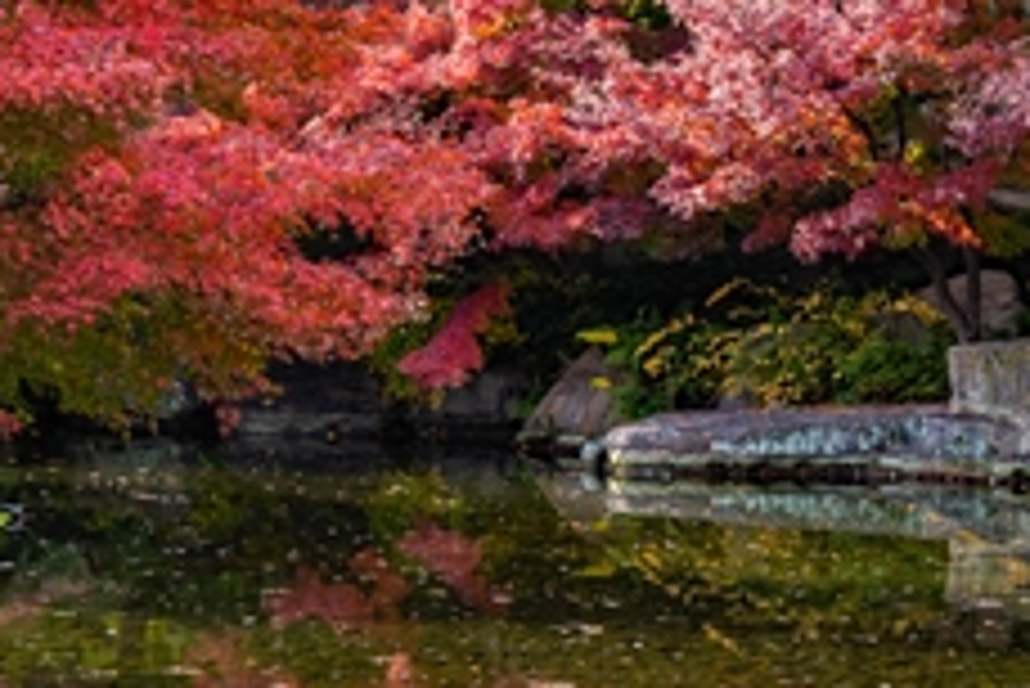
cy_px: 375
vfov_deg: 8.8
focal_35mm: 157
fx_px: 4495
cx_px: 733
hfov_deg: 13.0
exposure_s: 1/125
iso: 125
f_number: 3.5
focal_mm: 90
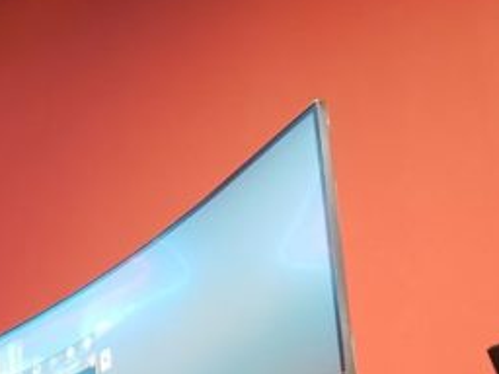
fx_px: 1499
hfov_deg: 17.8
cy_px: 627
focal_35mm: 104
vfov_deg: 13.1
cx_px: -131
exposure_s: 1/16
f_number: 1.7
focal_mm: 4.2
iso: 200
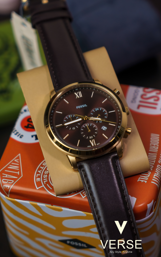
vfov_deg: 19.3
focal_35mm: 108
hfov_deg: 12.1
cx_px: 80
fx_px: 758
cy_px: 130
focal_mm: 70
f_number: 4
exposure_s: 1/60
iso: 160
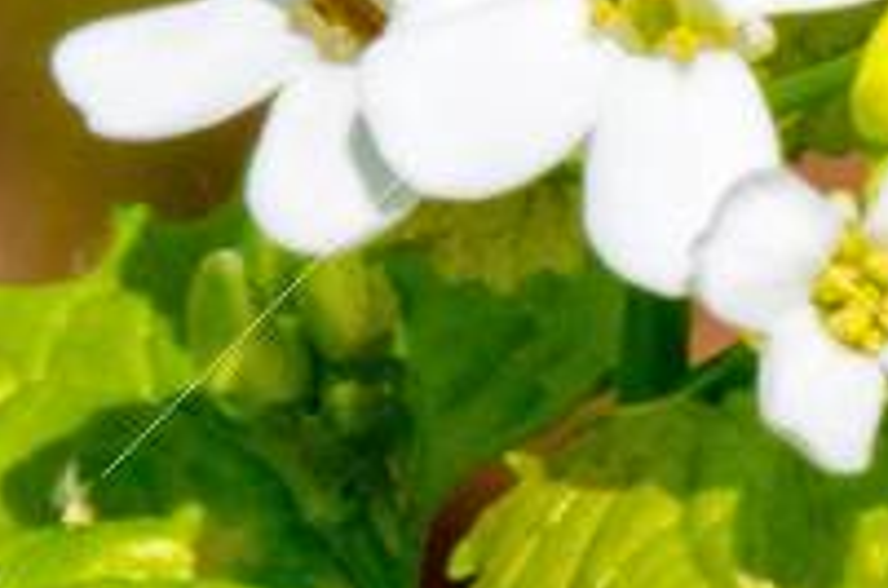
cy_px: 628
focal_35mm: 1943
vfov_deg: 0.7
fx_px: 47814
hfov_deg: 1.1
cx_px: 570
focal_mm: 200
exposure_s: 1/160
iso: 800
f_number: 22
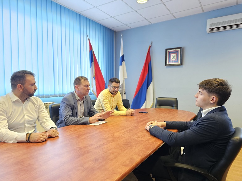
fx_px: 168
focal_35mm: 24
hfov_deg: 71.6
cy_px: 94
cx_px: 117
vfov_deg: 56.8
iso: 640
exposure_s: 1/100
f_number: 1.7
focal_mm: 6.3
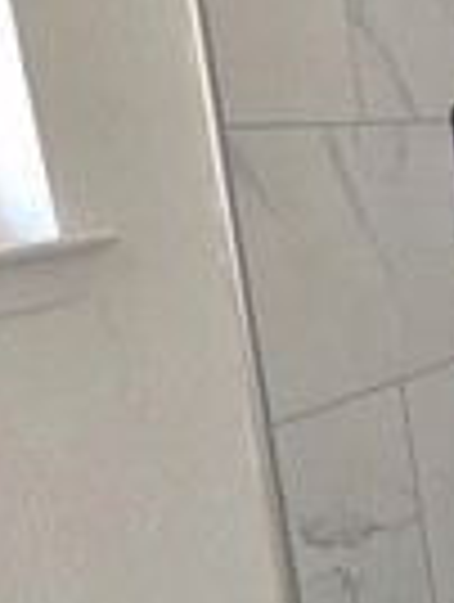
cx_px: 1025
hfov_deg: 15.6
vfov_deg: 31.1
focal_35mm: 62
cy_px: 279
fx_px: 1081
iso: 125
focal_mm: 2.2
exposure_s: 1/60.2
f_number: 2.2
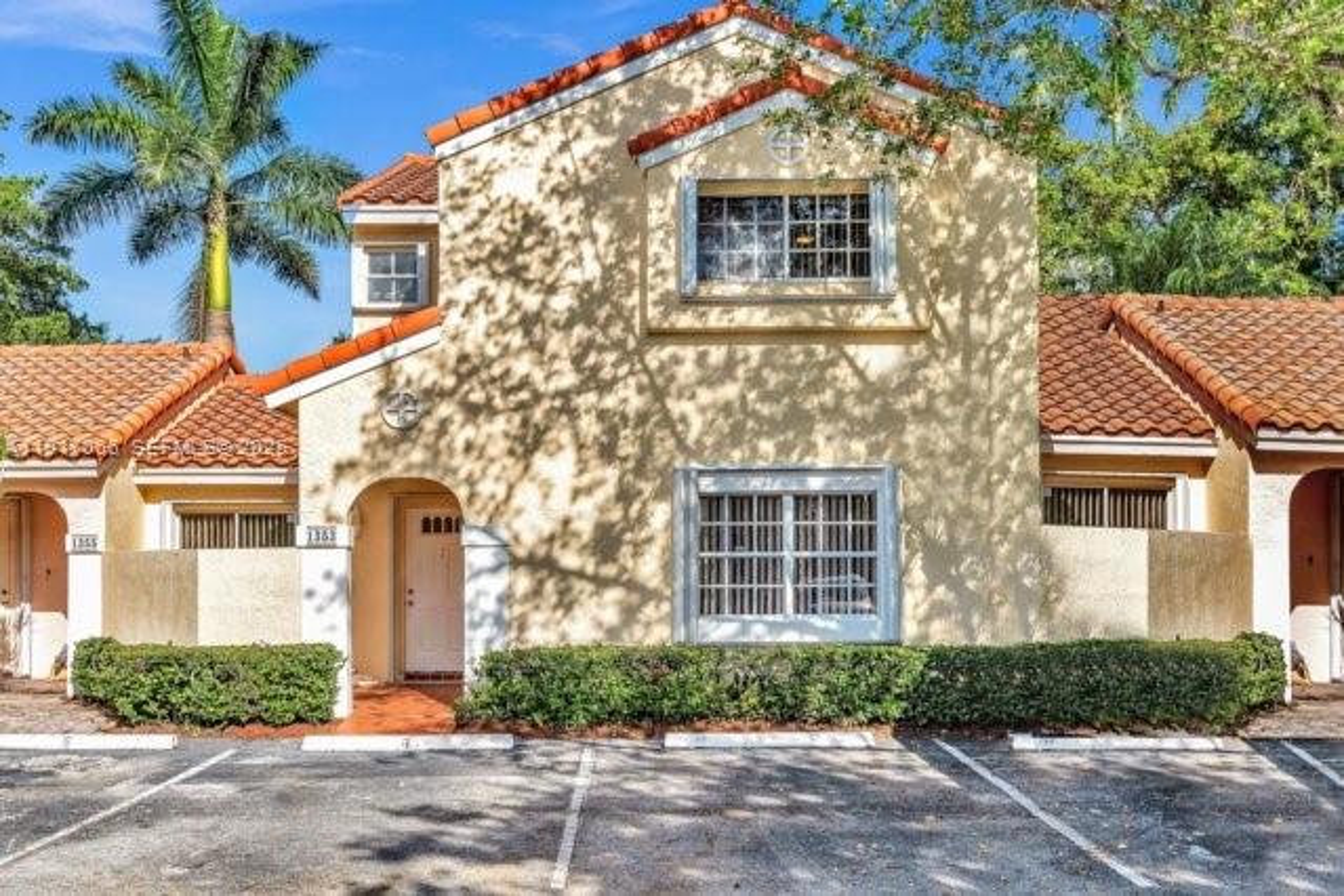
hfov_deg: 55.8
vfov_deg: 38.9
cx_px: 672
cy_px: 448
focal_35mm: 34
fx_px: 1269
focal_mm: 34
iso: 200
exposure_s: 1/500
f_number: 8
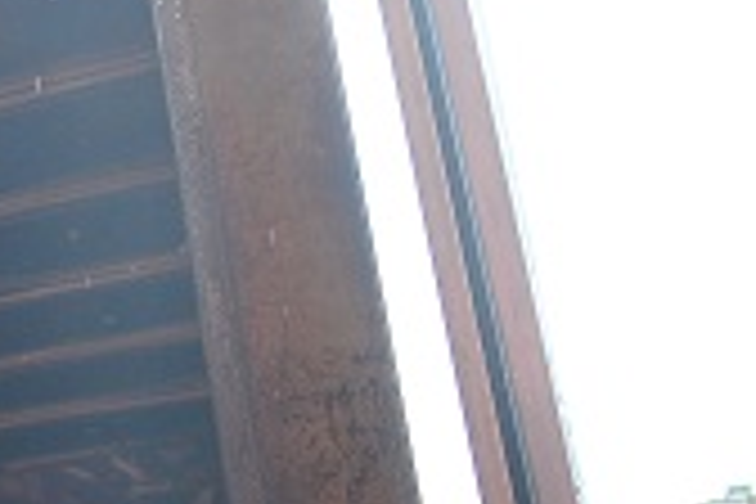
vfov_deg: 17.5
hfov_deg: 19.1
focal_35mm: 74
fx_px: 1554
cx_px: -680
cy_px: 616
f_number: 3.5
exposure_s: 1/400
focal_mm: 14
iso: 320
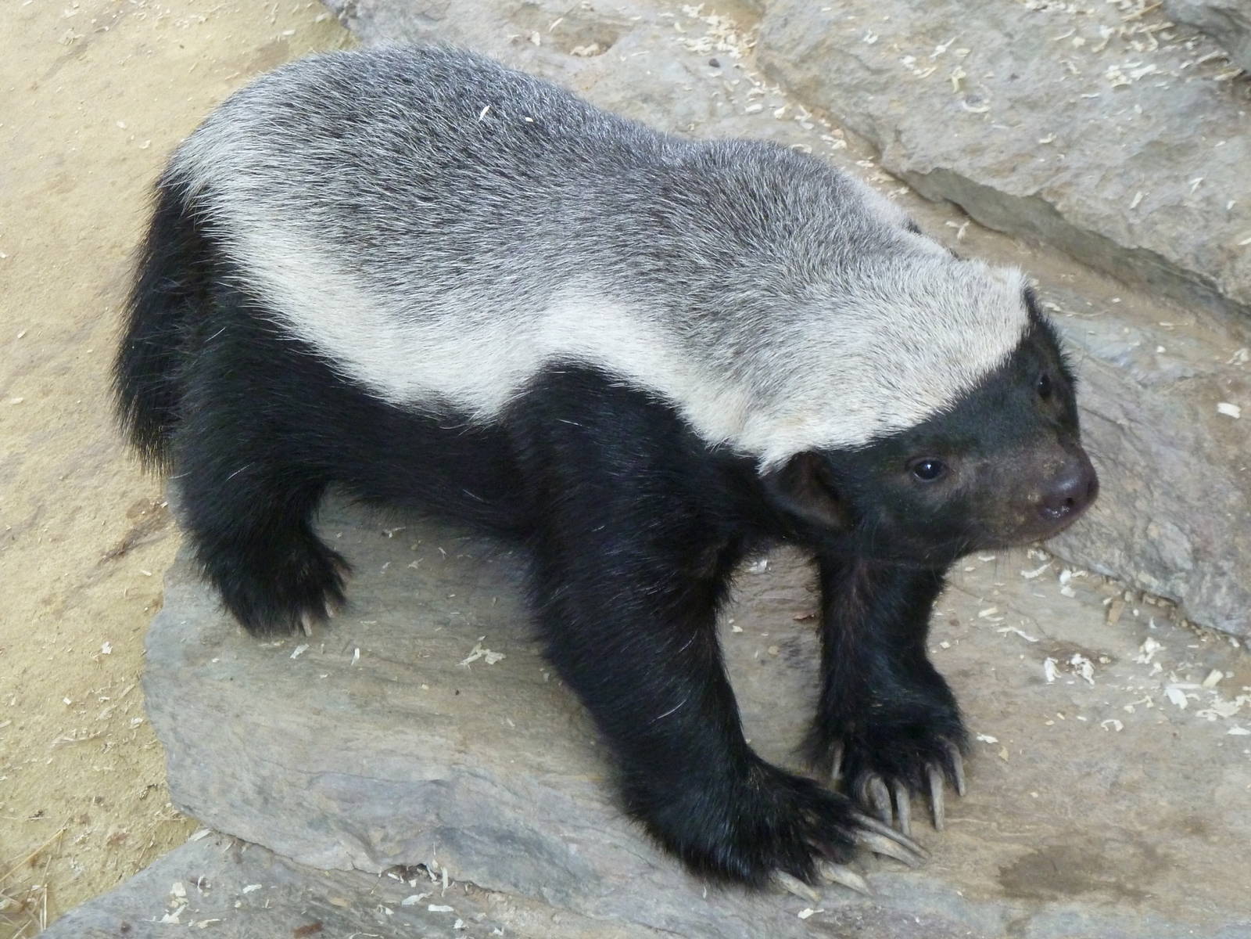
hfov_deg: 14.4
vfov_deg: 10.8
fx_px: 4951
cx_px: 626
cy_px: 470
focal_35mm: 137
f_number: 4.5
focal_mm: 22.5
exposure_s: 1/40
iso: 400
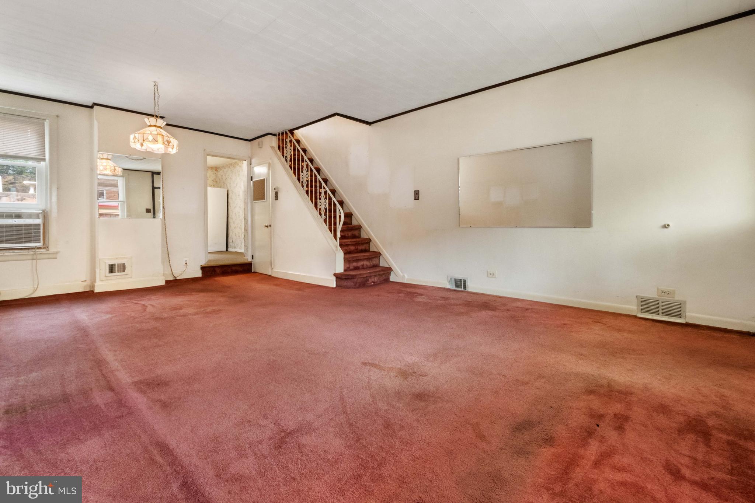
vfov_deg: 77.3
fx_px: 315
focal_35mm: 15
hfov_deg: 100.4
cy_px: 252
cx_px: 378
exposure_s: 1/2
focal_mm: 10
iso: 1250
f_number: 20
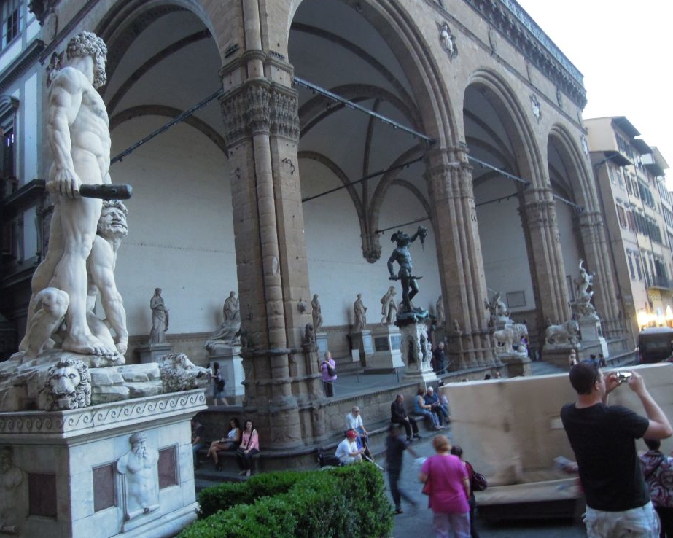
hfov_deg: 66.0
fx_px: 518
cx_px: 311
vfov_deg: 54.9
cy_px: 263
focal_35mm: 26
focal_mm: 4.3
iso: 450
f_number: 2.8
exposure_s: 1/8
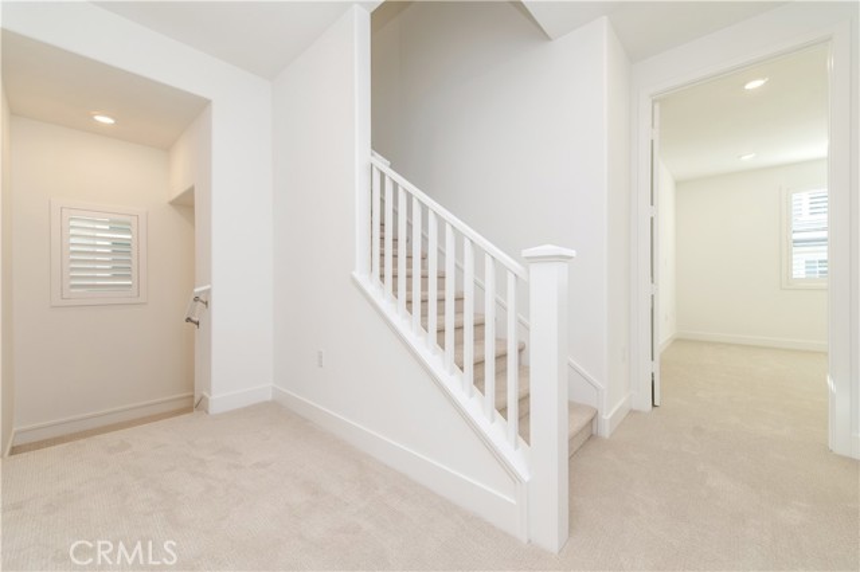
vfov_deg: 81.1
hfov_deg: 104.3
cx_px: 430
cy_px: 286
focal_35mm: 14
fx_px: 334
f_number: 4.5
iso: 200
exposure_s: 1/80
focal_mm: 14
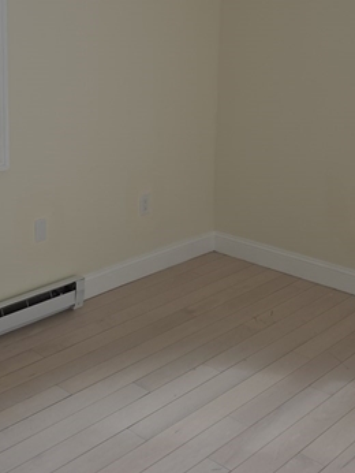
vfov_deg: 36.8
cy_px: 131
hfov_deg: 27.9
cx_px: 66
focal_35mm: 51
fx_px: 697
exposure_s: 1/180
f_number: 1.7
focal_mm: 6.3
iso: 64
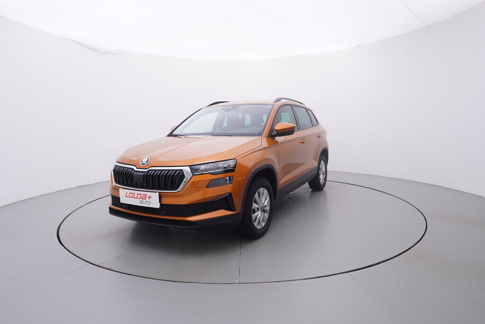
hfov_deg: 77.3
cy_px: 162
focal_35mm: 22
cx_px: 242
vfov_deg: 56.2
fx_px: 303
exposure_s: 1/80
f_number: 5
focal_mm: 15
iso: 200
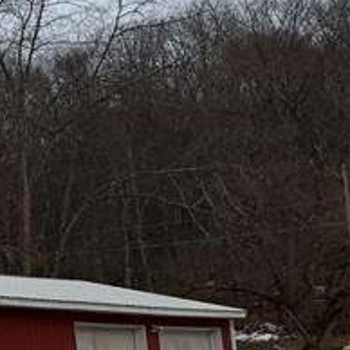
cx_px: -525
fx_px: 1281
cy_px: 307
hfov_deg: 12.0
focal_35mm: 112
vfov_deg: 15.4
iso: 80
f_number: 1.78
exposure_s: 1/2110
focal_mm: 6.76
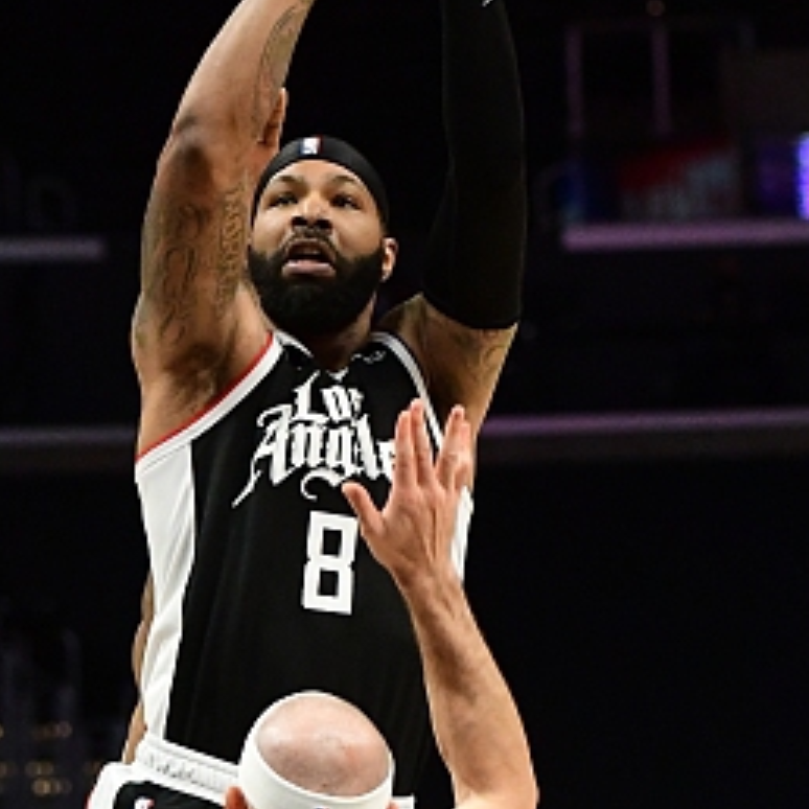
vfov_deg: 5.2
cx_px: 140
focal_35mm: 337
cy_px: 530
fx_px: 8911
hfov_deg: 5.2
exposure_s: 1/1000
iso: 6400
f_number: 4
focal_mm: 100
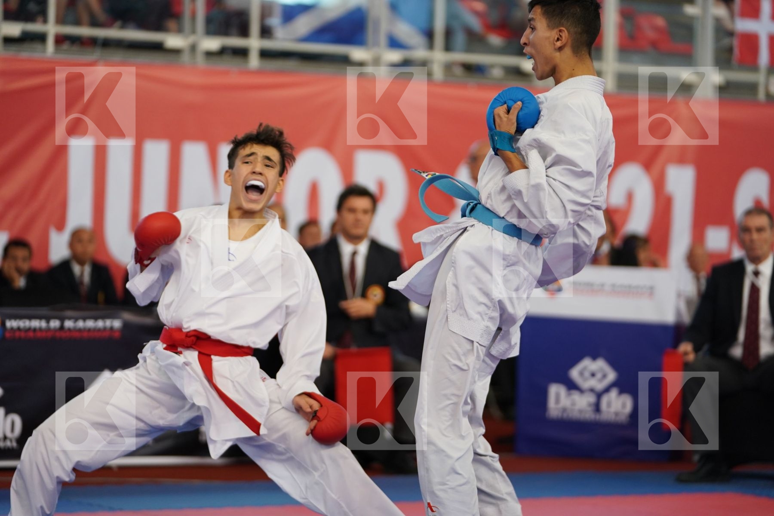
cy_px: 258
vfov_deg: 10.6
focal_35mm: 129
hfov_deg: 15.9
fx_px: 2773
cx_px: 387
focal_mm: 129
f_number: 2.8
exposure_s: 1/800
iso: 1600
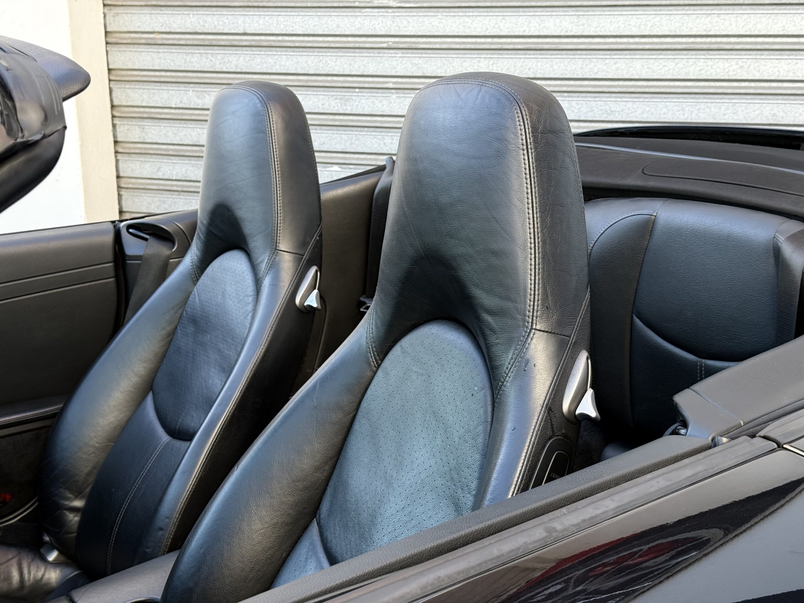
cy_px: 302
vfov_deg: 30.3
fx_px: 1115
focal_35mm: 48
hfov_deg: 39.7
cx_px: 402
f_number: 1.78
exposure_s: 1/241
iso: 100
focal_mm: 6.76
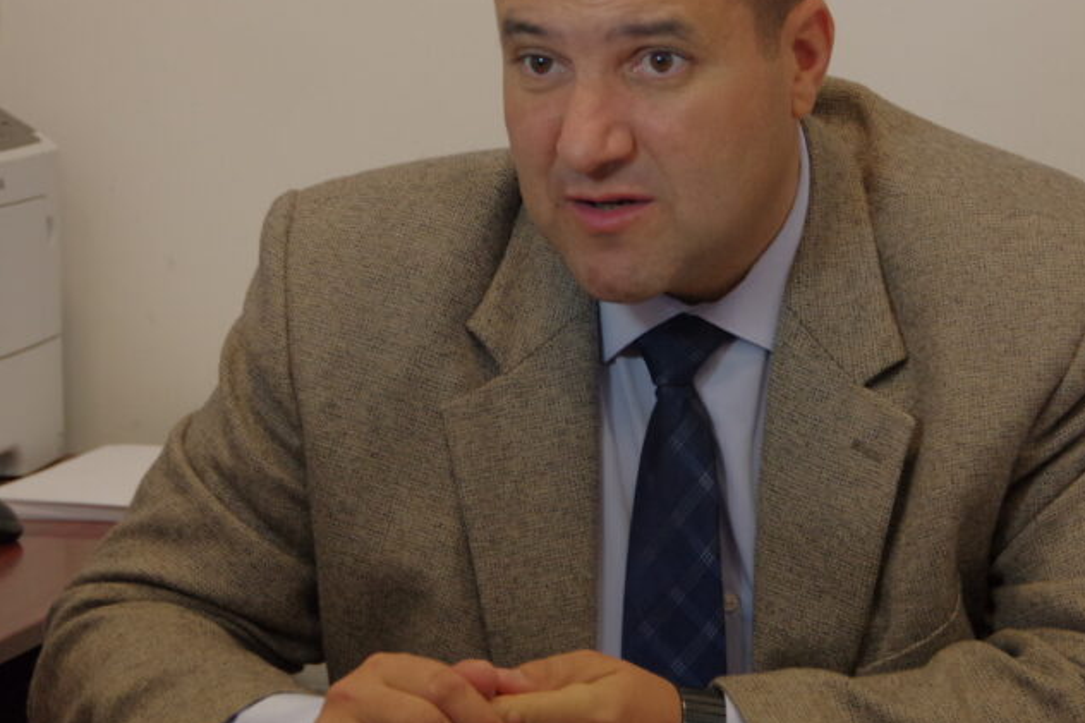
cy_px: 333
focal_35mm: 120
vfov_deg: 11.4
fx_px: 3616
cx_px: 658
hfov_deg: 17.1
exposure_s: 1/125
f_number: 4.5
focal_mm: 53
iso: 1600
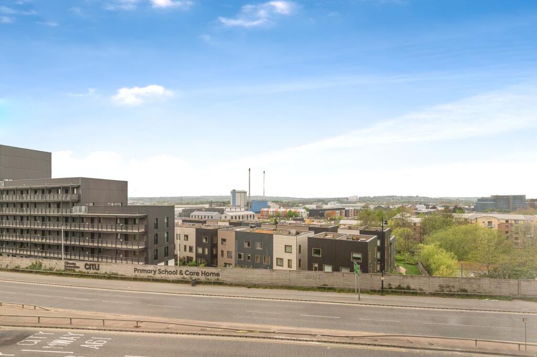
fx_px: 239
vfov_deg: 73.7
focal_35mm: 16
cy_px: 178
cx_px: 268
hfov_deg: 96.8
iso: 250
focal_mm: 16
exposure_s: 1/250
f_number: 8
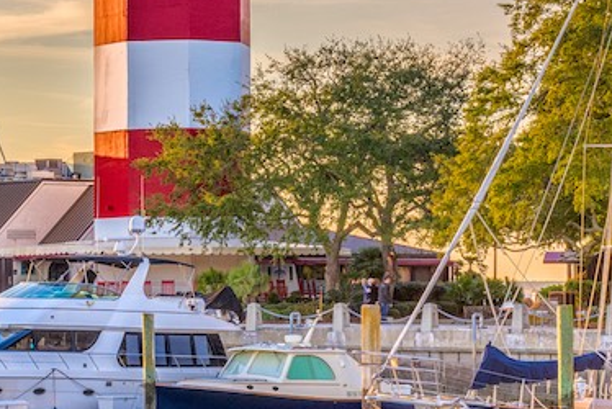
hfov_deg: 13.2
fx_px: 2620
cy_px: 213
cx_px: 31
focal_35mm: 154
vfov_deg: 8.9
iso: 100
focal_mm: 48
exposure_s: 1/3
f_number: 11
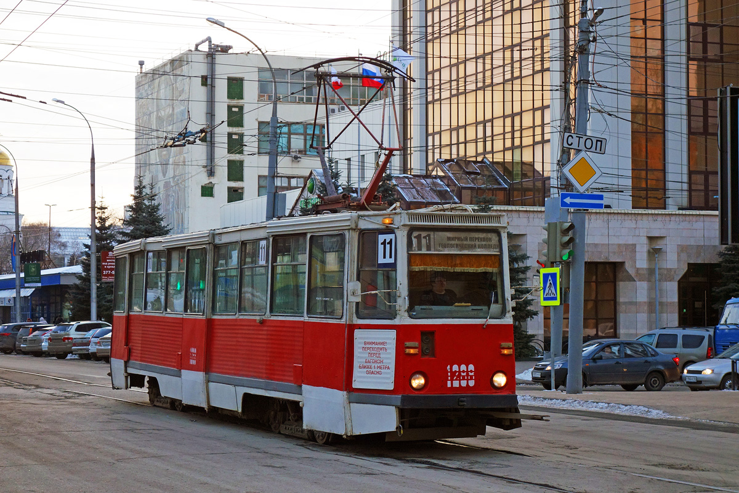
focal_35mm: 75
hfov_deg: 27.0
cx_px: 370
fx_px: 1539
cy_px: 246
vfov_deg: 18.2
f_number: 4
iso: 320
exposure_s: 1/500
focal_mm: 27.86
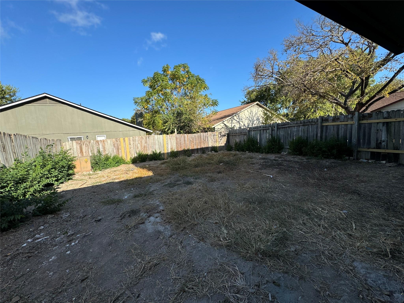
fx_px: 163
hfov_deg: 102.1
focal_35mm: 14
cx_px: 202
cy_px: 152
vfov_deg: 85.7
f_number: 2.2
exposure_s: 1/1094
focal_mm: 2.22
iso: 50
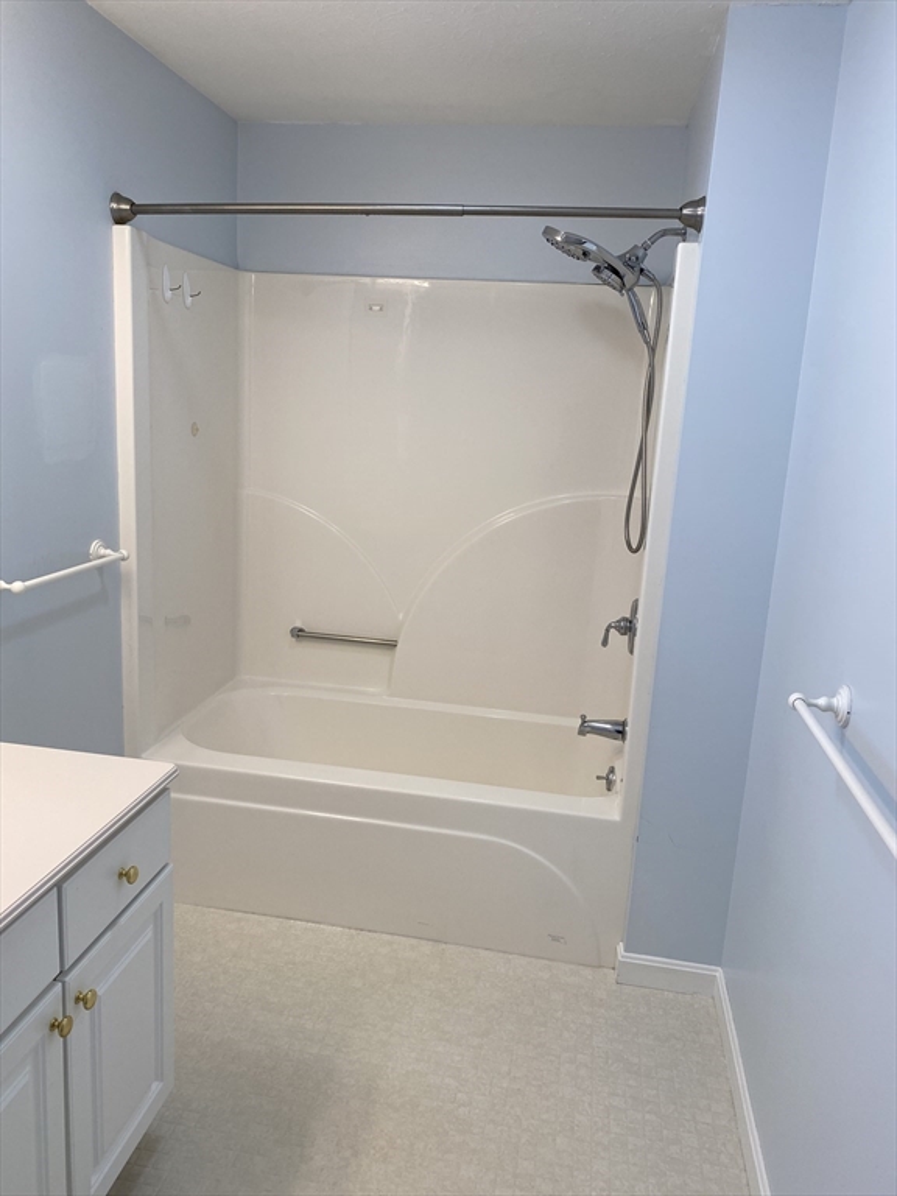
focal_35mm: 26
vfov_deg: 67.3
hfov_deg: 53.1
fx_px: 898
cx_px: 448
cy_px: 598
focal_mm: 4.25
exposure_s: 1/120
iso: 40
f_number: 1.8
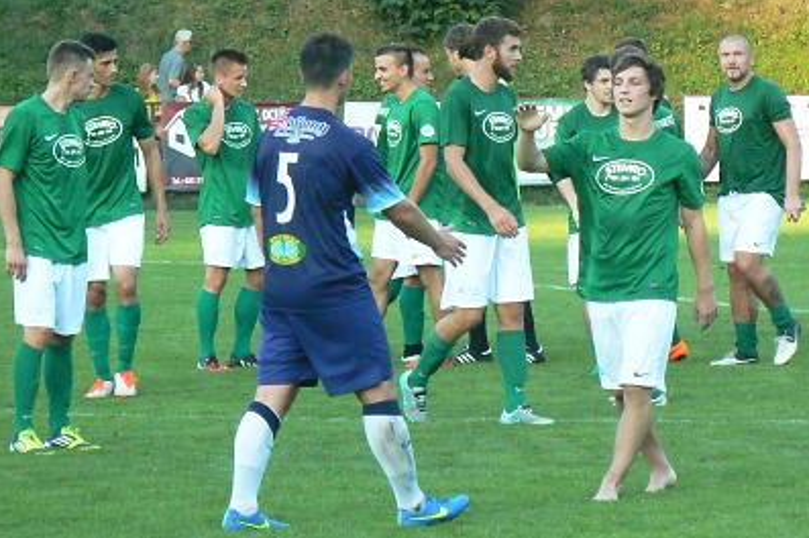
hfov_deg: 9.6
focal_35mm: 215
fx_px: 4827
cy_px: 238
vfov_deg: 6.4
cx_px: 403
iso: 200
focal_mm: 34.2
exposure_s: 1/200
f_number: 3.3
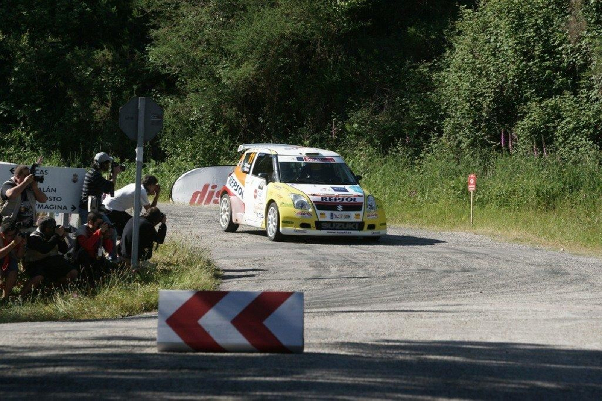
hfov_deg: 9.8
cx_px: 301
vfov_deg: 6.5
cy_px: 200
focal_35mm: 210
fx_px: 3512
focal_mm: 210
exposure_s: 1/1600
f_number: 8
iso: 800
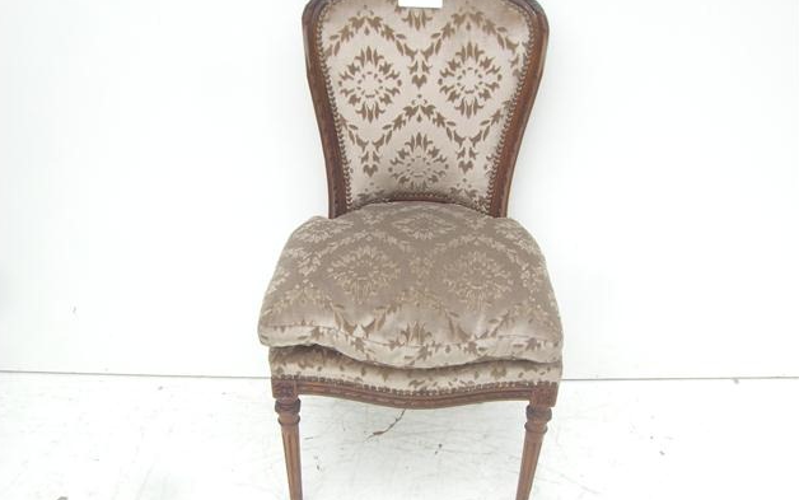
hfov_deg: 48.2
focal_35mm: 41
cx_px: 394
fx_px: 893
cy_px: 239
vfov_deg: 31.3
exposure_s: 1/250
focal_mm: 6.2
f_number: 4.3
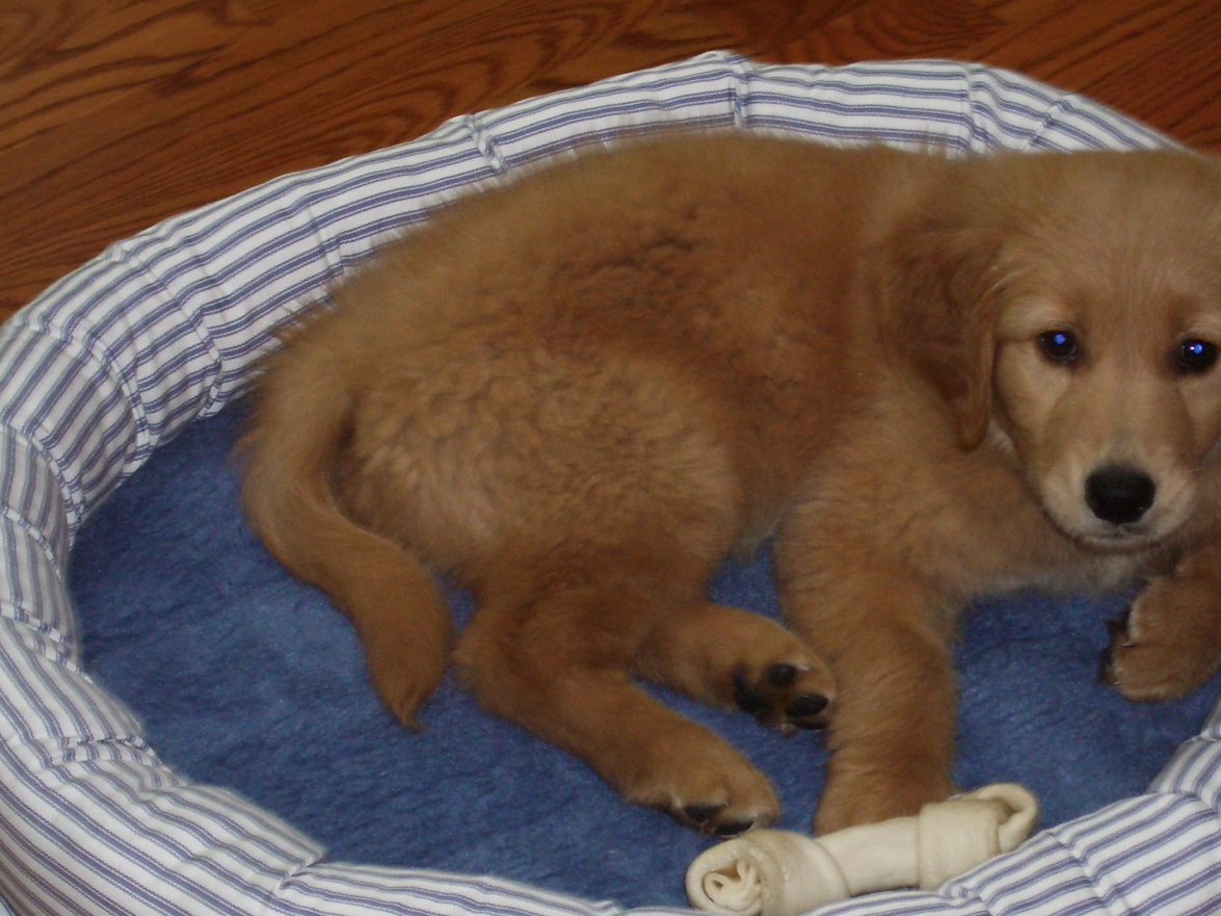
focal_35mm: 143
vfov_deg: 10.4
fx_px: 5043
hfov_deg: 13.8
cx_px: 757
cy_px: 595
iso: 200
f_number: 4.8
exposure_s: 1/60
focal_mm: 17.4
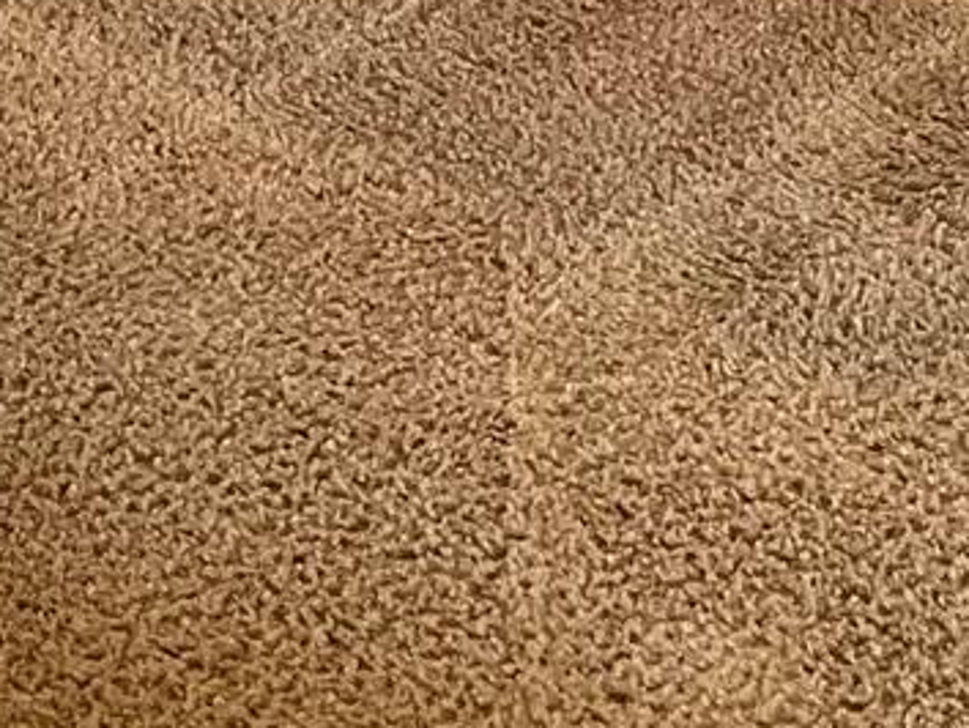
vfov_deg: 9.4
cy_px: -728
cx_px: 537
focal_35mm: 148
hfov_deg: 13.3
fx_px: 4146
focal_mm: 4.2
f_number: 1.6
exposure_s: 1/60
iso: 250
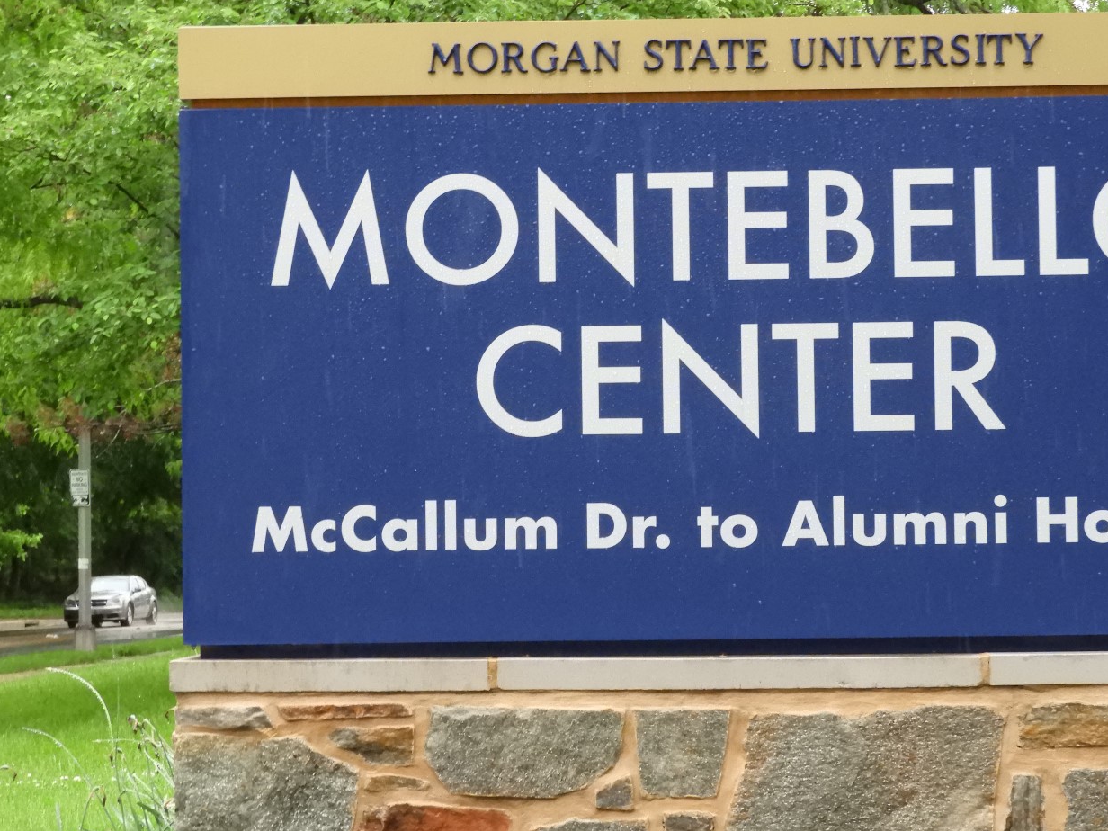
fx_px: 3553
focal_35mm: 111
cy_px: 390
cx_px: 615
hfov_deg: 17.7
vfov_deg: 13.3
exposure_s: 1/125
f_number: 4.8
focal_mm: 17
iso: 1600
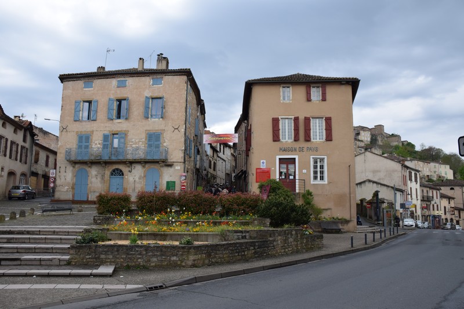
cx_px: 232
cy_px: 154
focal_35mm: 30
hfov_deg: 61.9
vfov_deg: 43.6
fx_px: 387
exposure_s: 1/250
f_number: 8
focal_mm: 20
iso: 360
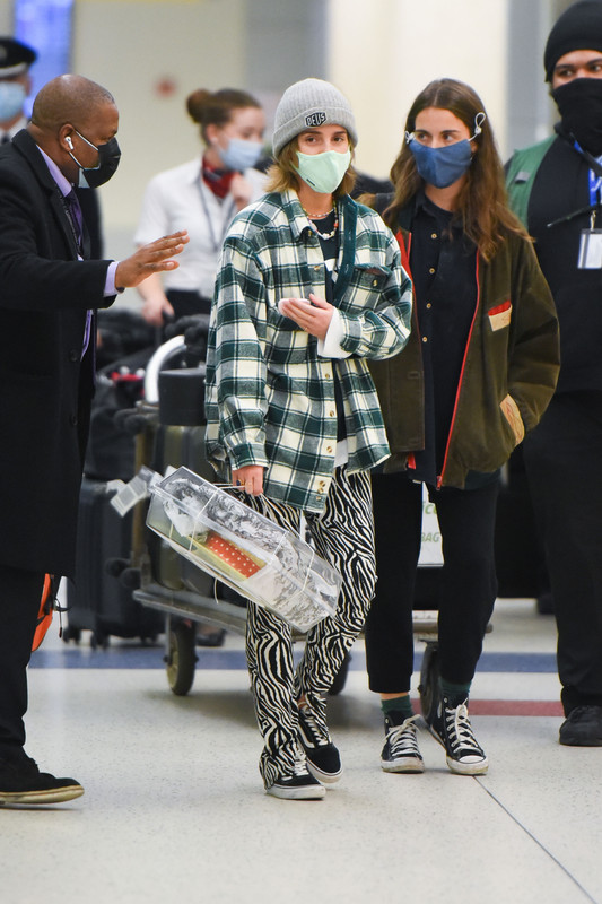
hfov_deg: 6.9
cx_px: 301
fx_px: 5018
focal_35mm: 200
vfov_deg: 10.3
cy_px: 452
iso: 4000
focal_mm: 200
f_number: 2.8
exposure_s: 1/400
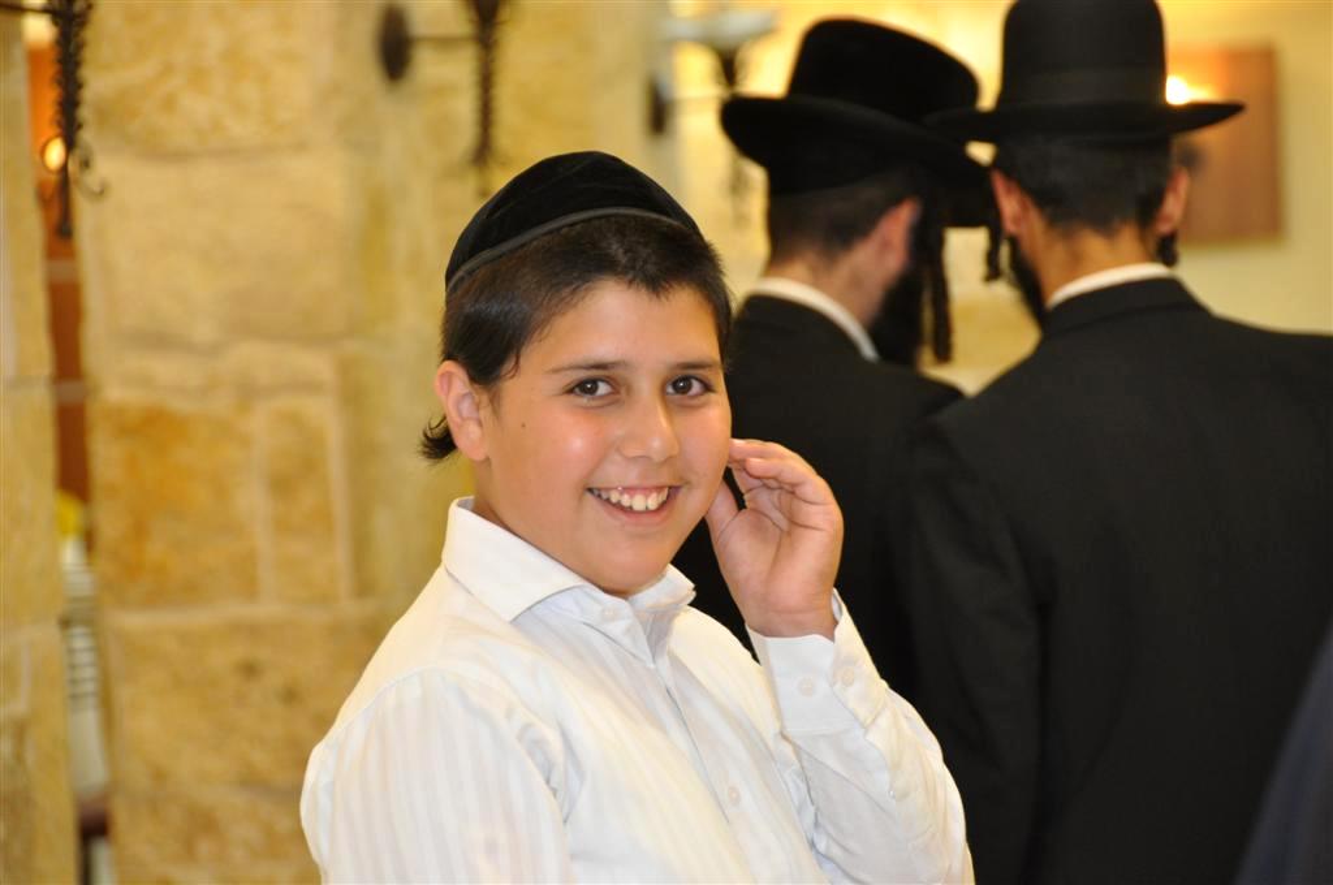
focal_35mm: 180
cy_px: 442
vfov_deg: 7.6
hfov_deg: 11.4
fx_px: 6656
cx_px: 666
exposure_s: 1/60
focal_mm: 120
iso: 800
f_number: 5.3
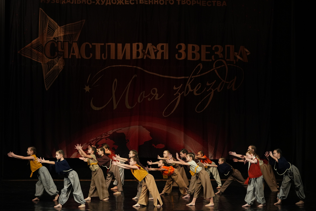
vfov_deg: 13.6
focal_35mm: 101
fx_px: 887
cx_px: 158
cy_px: 106
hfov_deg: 20.2
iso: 2500
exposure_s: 1/400
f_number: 2.8
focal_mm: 101
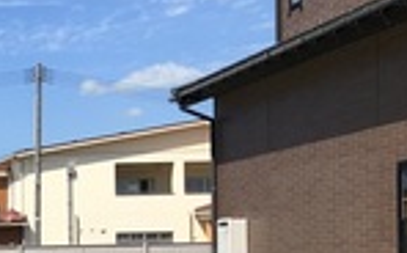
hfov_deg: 17.5
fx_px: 1185
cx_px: -208
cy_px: 302
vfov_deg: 11.9
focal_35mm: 107
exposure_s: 1/2433
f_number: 1.8
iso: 20
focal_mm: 3.99
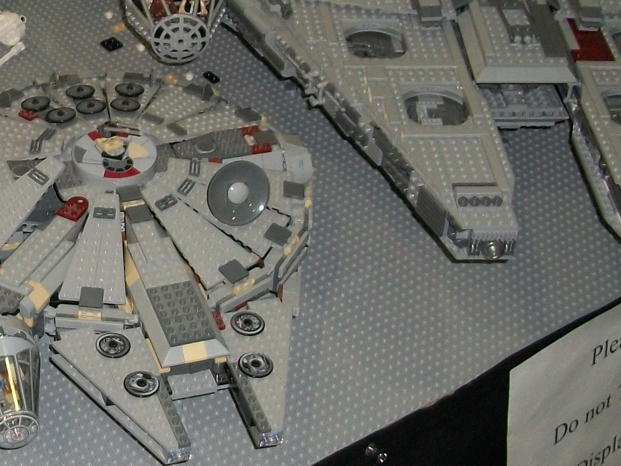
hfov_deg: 21.3
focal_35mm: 88
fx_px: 1579
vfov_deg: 16.7
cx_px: -37
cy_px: 142
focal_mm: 5.7
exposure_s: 1/30
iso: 80
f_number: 2.9
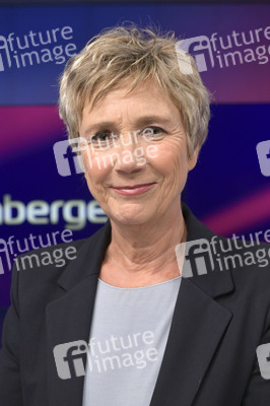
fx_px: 744
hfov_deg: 20.6
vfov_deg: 30.5
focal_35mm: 66
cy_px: 203
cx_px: 135
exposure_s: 1/200
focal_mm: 66
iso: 1600
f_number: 6.3
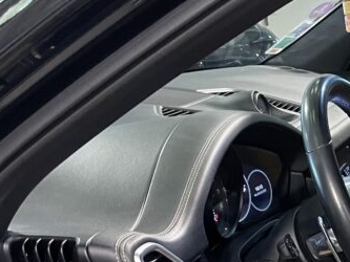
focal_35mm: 80
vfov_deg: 17.6
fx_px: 809
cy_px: 316
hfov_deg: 22.0
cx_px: 451
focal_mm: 4.2
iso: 400
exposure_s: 1/33
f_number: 1.6
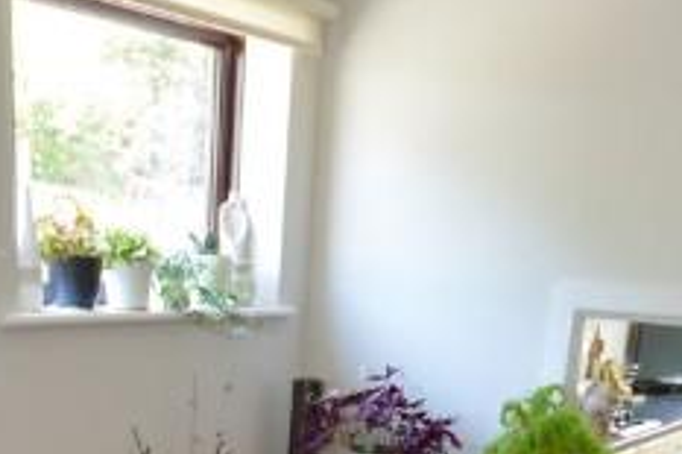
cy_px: 778
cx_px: 263
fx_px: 1249
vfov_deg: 17.4
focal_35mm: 66
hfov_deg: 30.4
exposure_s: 1/15
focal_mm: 10
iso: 400
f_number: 6.3
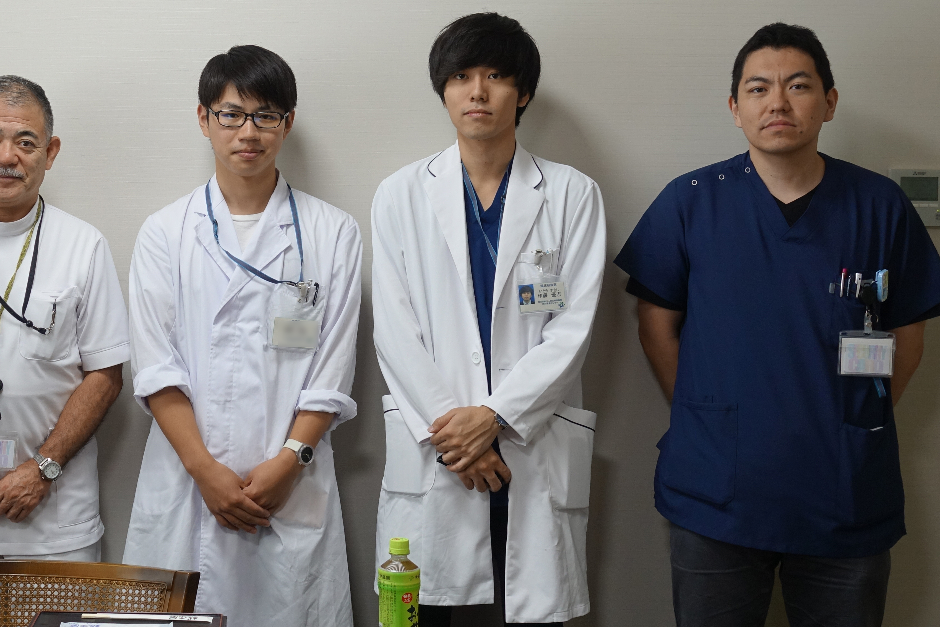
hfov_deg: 30.1
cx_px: 253
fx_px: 1723
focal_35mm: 66
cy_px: 226
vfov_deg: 20.6
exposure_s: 1/80
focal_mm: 14.9
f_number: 2.8
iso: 160
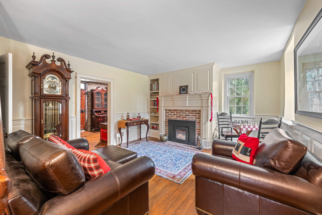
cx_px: 161
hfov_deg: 104.3
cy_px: 108
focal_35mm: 14
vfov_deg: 81.2
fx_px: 125
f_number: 8
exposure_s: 1.6
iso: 640
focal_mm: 14
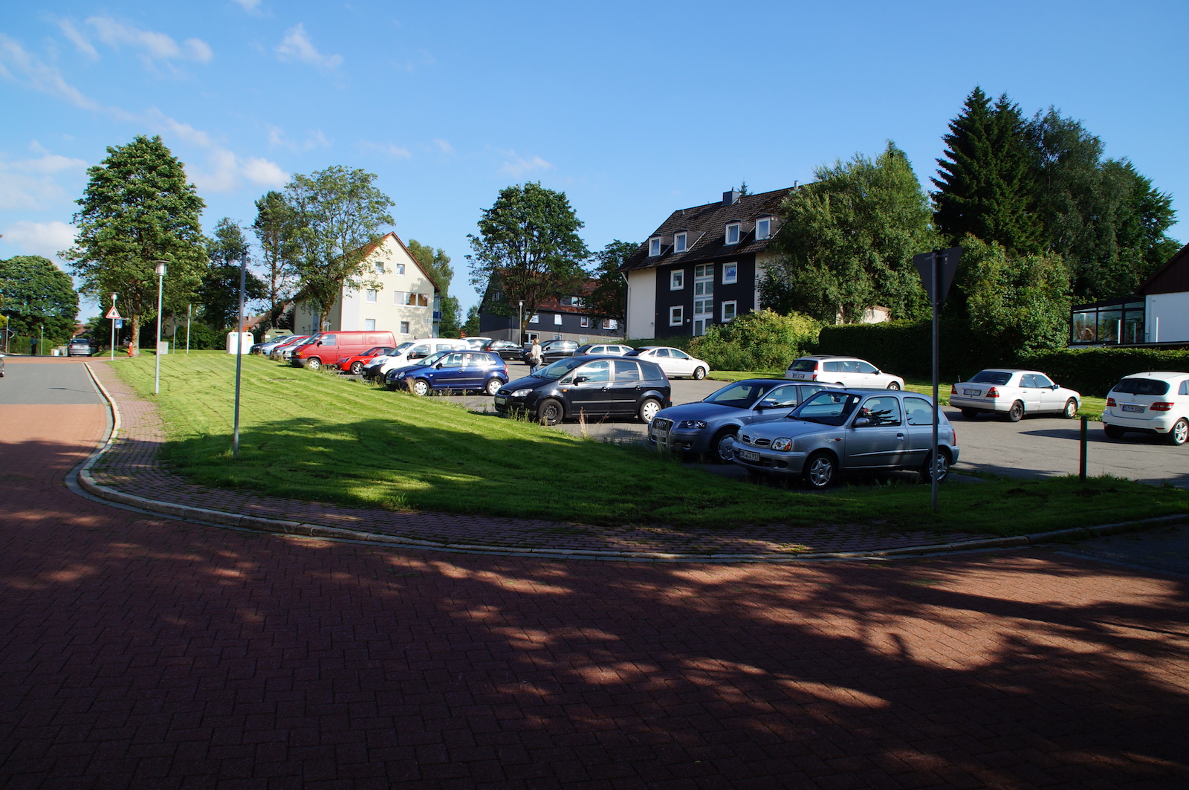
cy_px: 395
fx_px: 891
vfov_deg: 47.8
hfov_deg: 67.4
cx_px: 594
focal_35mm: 27
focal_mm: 18
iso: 100
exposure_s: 1/100
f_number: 10
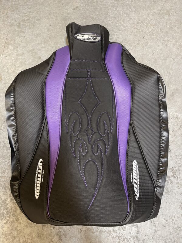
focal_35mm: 26
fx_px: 182
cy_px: 122
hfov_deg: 53.1
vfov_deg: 67.3
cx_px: 91
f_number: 1.6
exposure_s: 1/60
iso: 200
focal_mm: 5.1
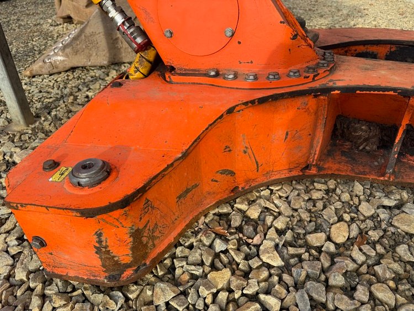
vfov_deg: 56.8
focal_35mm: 24
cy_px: 156
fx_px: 287
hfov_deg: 71.6
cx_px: 207
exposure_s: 1/1032
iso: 80
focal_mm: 6.76
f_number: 1.78
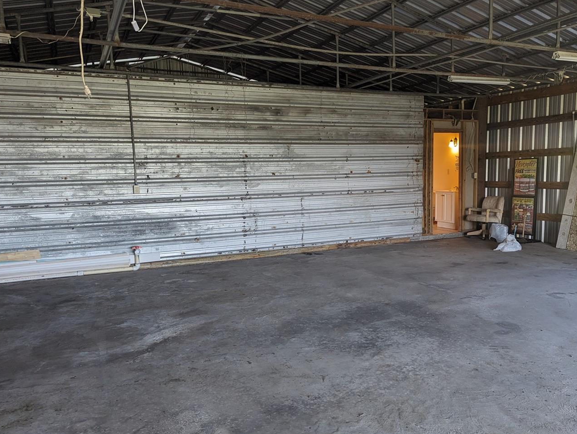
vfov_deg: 46.9
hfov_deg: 59.6
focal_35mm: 30
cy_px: 226
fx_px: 501
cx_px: 333
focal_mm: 6.81
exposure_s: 1/120
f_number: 1.85
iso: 113
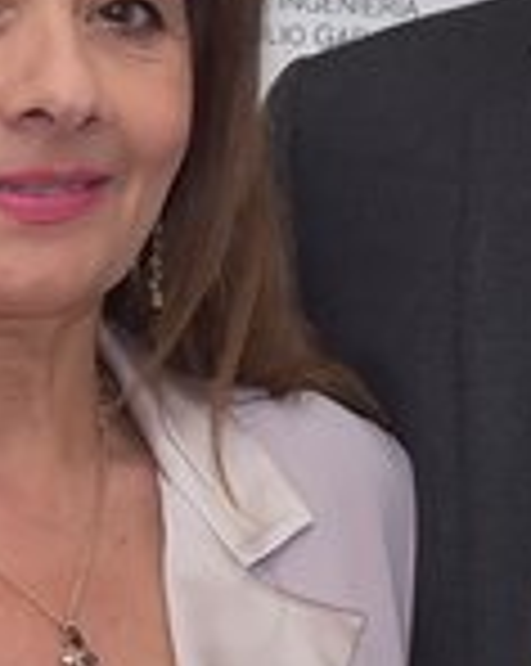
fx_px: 7205
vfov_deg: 5.3
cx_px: 162
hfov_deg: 4.2
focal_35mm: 366
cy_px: 796
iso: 800
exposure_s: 1/100
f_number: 6.3
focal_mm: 48
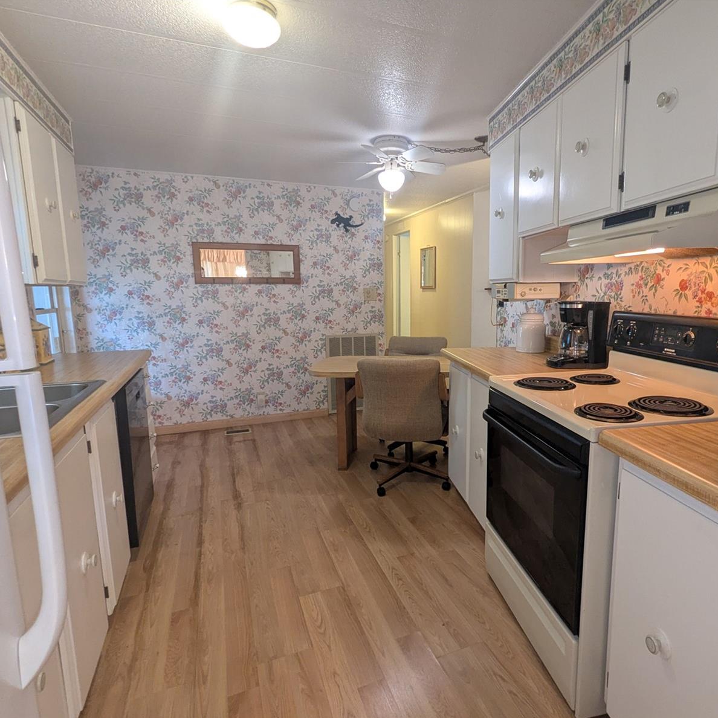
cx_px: 414
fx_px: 446
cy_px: 361
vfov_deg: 77.7
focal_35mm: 19
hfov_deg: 77.2
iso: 214
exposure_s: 1/39.2
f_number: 2.2
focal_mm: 2.35
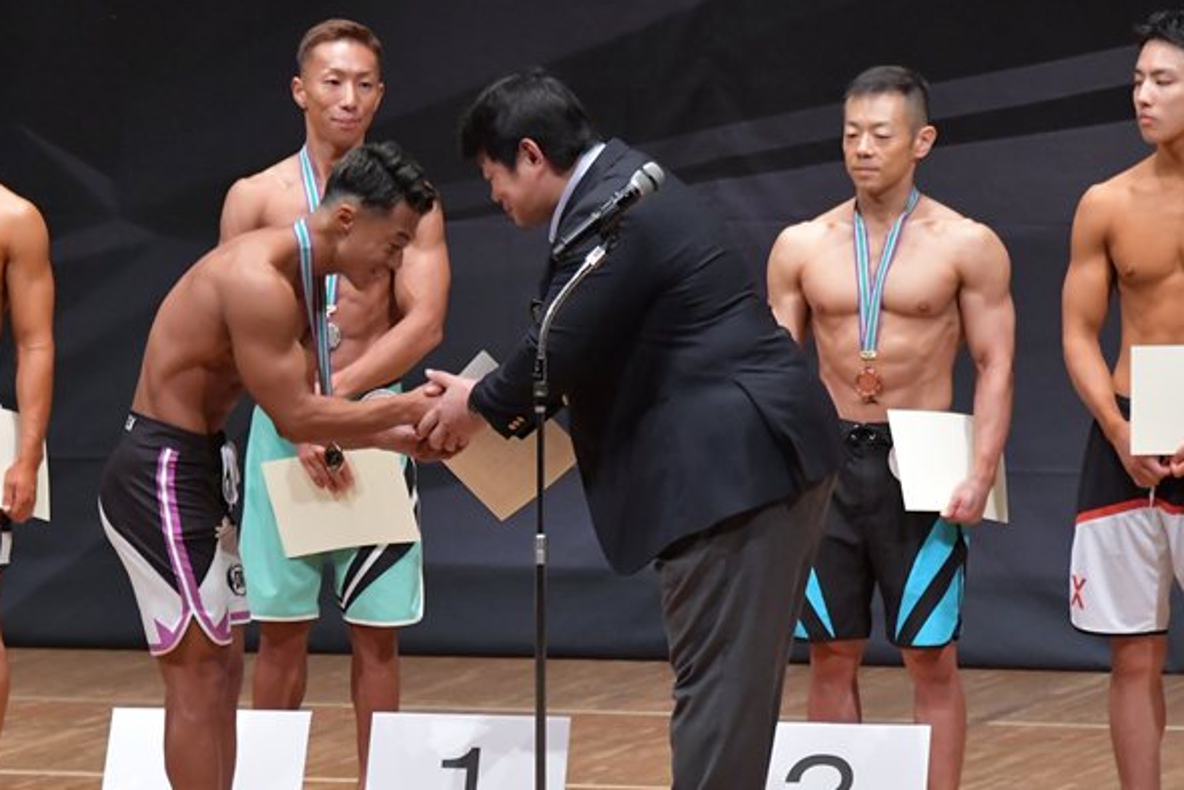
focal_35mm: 354
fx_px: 11642
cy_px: 473
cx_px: 492
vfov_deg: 3.9
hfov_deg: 5.8
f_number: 5.6
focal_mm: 180
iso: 6400
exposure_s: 1/400
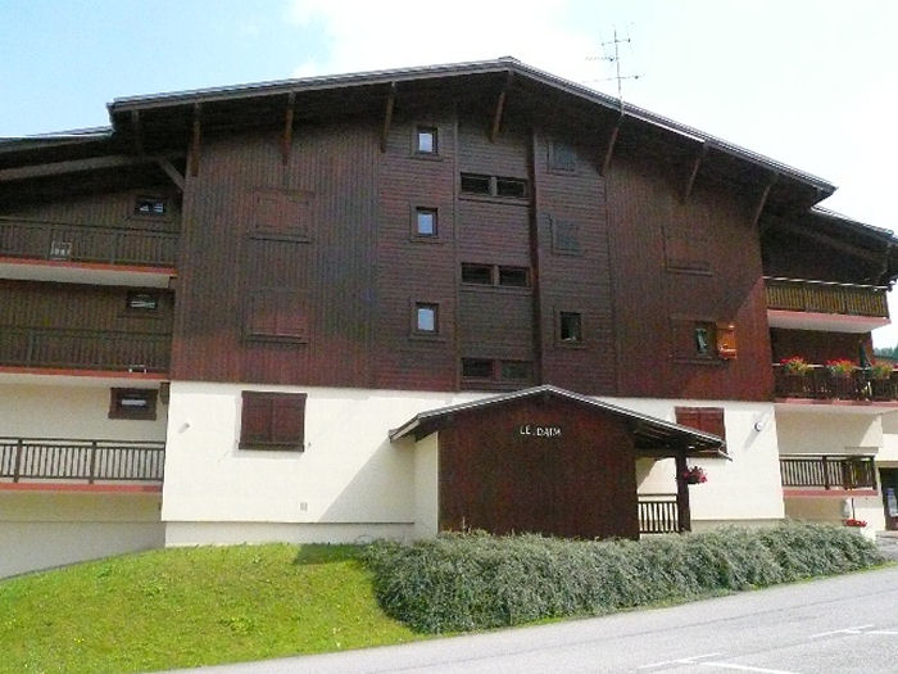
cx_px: 449
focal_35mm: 32
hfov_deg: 56.8
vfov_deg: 44.2
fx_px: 830
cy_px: 337
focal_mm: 4.6
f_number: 8
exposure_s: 1/800
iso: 800
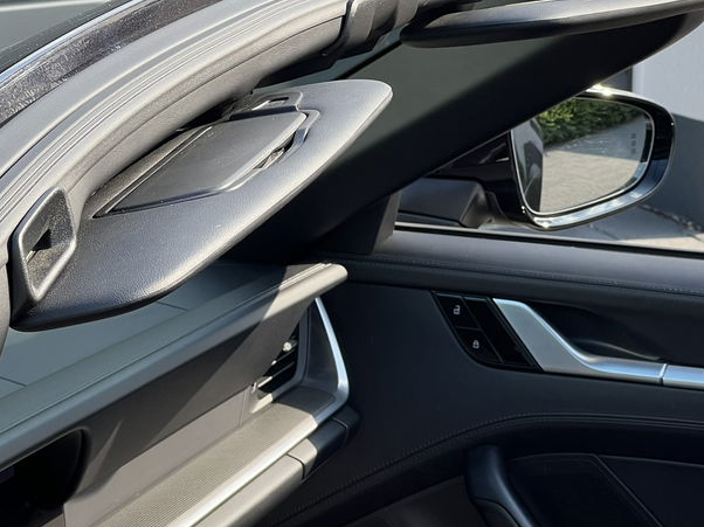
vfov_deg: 11.3
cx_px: 271
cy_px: 158
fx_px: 2663
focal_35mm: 131
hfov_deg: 15.0
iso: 32
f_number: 2.8
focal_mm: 9
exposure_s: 1/107
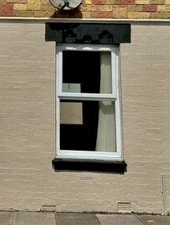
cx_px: 21
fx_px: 399
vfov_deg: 30.8
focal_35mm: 61
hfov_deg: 23.5
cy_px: 42
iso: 80
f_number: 1.78
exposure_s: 1/10753
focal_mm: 6.86
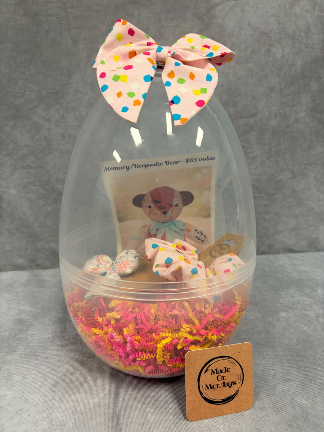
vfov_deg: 67.3
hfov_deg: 53.1
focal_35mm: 26
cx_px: 162
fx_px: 324
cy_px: 216
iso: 125
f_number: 1.6
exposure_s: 1/60
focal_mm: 5.96
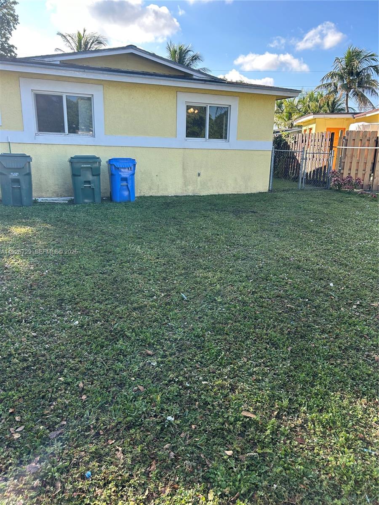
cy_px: 252
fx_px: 380
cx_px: 190
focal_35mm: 26
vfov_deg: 67.3
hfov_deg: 53.1
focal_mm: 5.7
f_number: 1.5
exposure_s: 1/753
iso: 50
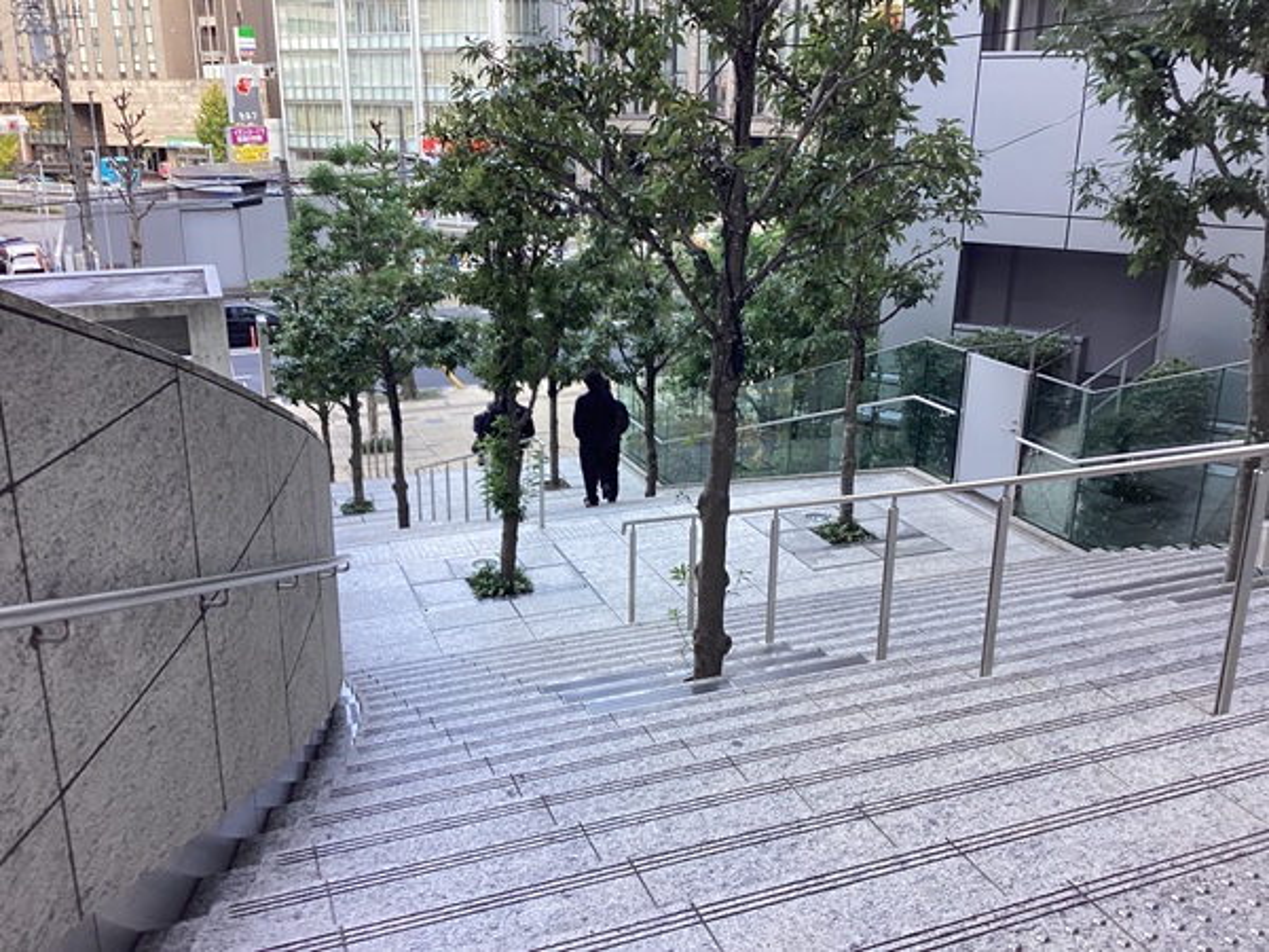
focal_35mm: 31
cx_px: 634
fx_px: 1136
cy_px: 476
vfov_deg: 45.4
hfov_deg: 58.4
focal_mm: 3.3
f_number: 2.4
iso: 50
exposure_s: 1/120
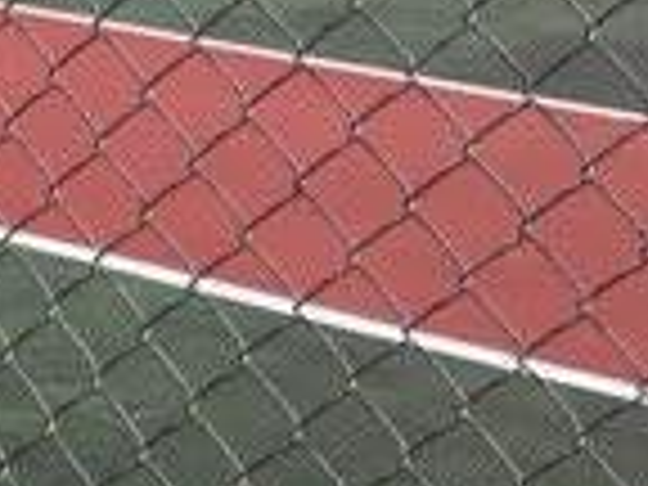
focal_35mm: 129
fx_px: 2415
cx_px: -684
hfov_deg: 13.1
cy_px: -320
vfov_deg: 10.9
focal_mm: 4.15
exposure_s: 1/1876
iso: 25
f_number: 2.2
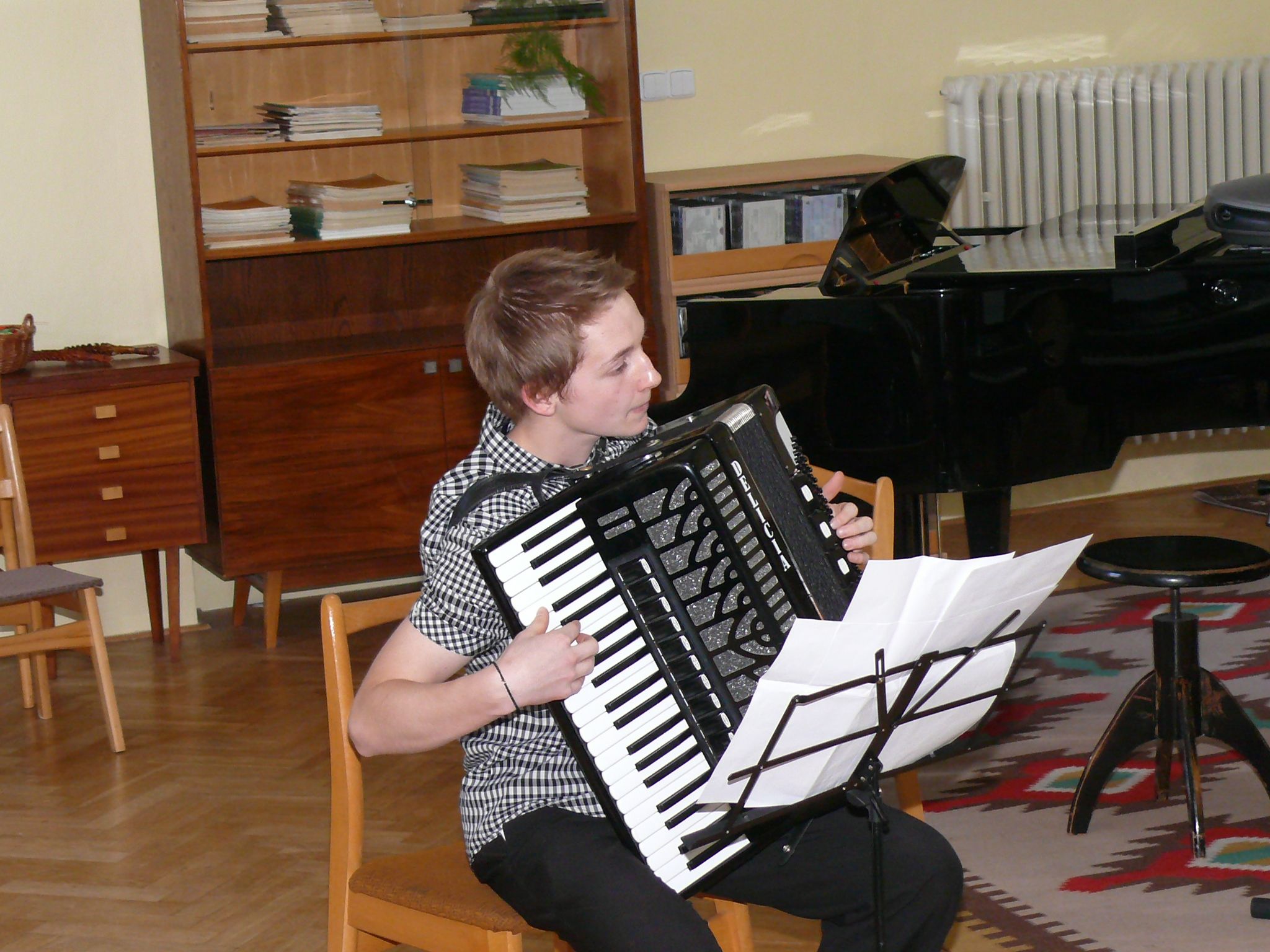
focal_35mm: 81
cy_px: 476
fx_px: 2972
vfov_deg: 18.2
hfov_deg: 24.1
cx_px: 635
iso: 200
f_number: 3.2
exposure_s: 1/50
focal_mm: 11.9
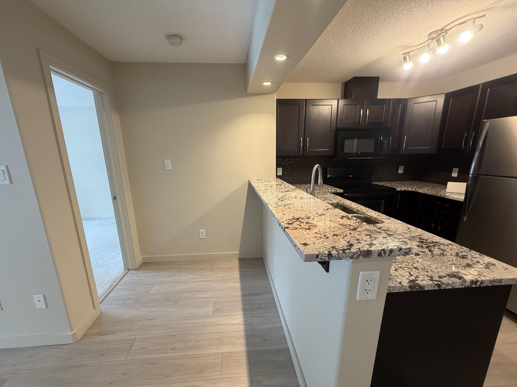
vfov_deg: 81.6
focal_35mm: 15
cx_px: 252
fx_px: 224
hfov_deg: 98.2
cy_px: 207
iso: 250
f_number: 2.2
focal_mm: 2.22
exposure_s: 1/60
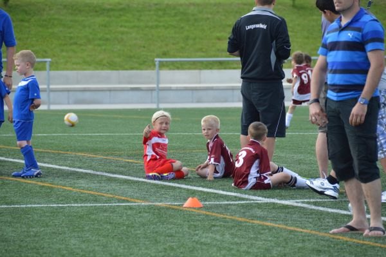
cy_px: 128
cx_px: 193
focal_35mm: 300
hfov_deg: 6.9
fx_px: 3214
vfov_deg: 4.6
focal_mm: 200
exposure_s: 1/640
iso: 400
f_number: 5.6
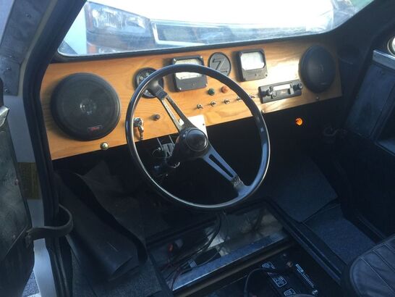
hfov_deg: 61.6
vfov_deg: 48.3
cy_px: 148
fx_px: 331
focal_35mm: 29
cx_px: 198
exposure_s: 1/30
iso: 32
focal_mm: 4.15
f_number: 2.2
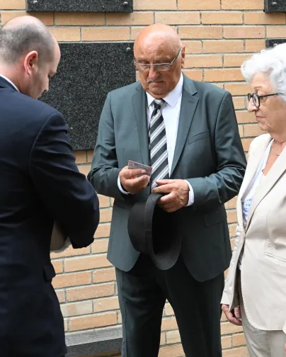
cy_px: 178
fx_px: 719
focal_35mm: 68
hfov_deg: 22.5
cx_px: 135
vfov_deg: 27.9
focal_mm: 48
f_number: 6.3
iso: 2800
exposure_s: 1/250
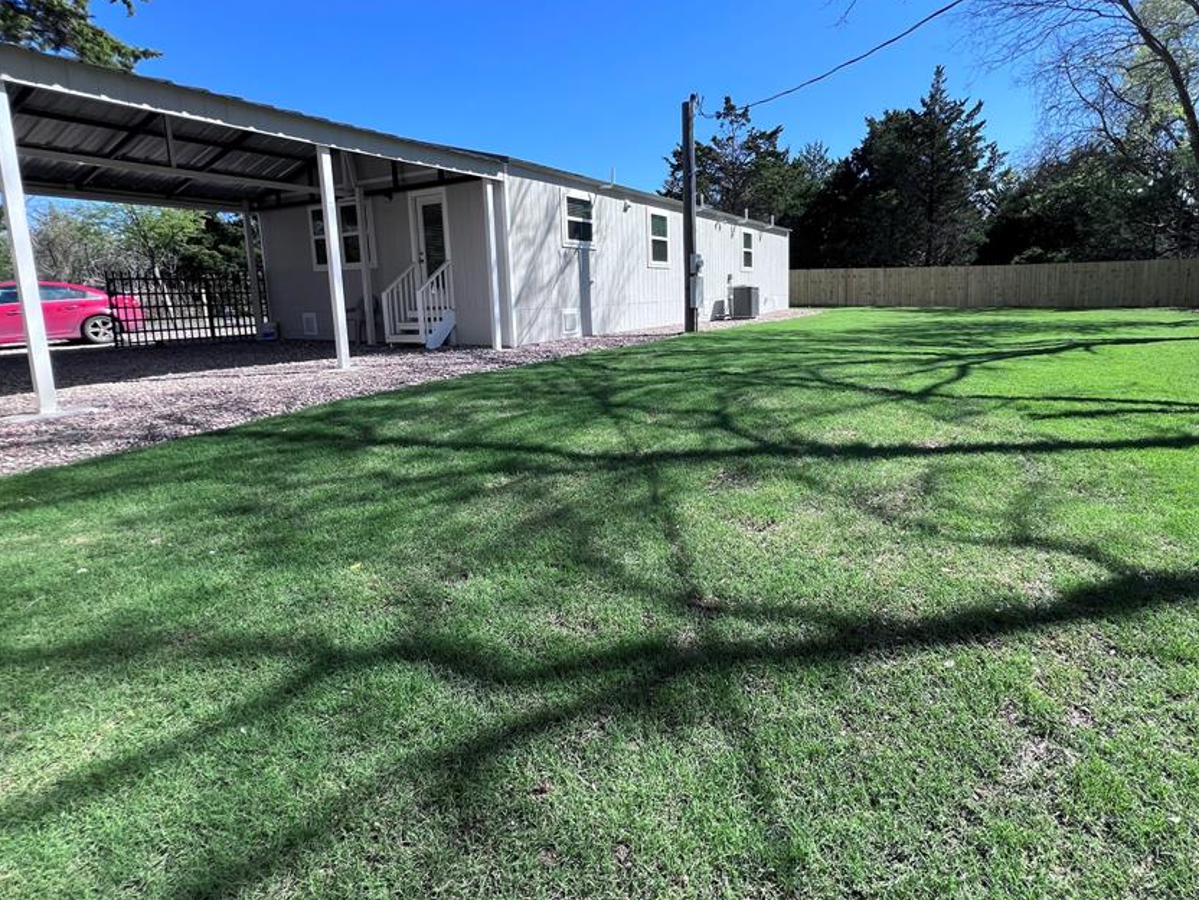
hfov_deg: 93.9
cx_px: 685
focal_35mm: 16
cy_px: 363
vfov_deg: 77.3
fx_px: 554
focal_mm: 1.57
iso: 32
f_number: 1.8
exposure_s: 1/935
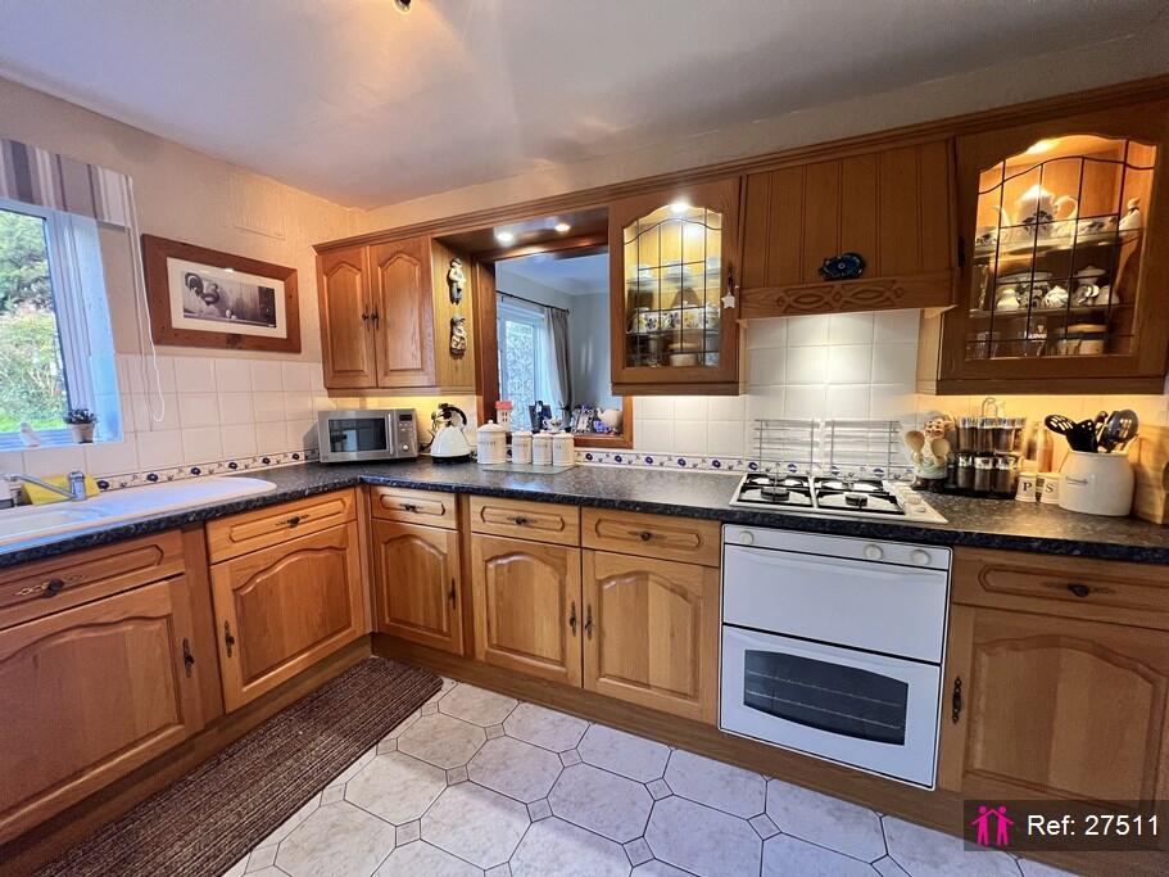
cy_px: 438
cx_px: 584
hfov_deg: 106.2
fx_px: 439
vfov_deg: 89.9
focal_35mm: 13
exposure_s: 1/100
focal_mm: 1.57
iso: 250
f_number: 1.8
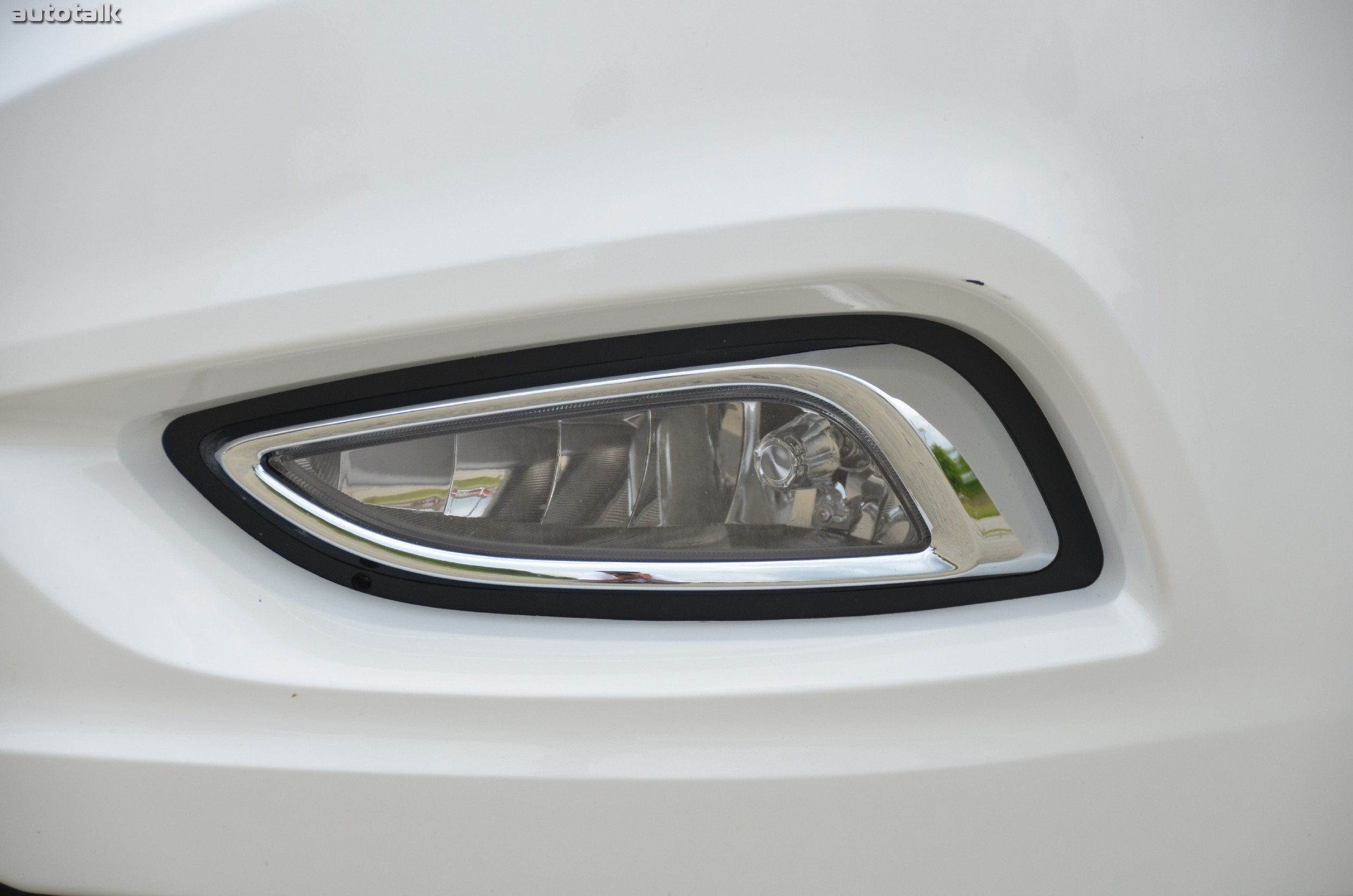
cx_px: 676
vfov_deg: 8.7
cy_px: 448
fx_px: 5907
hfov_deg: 13.1
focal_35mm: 158
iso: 400
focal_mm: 105
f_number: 5.3
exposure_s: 1/1000
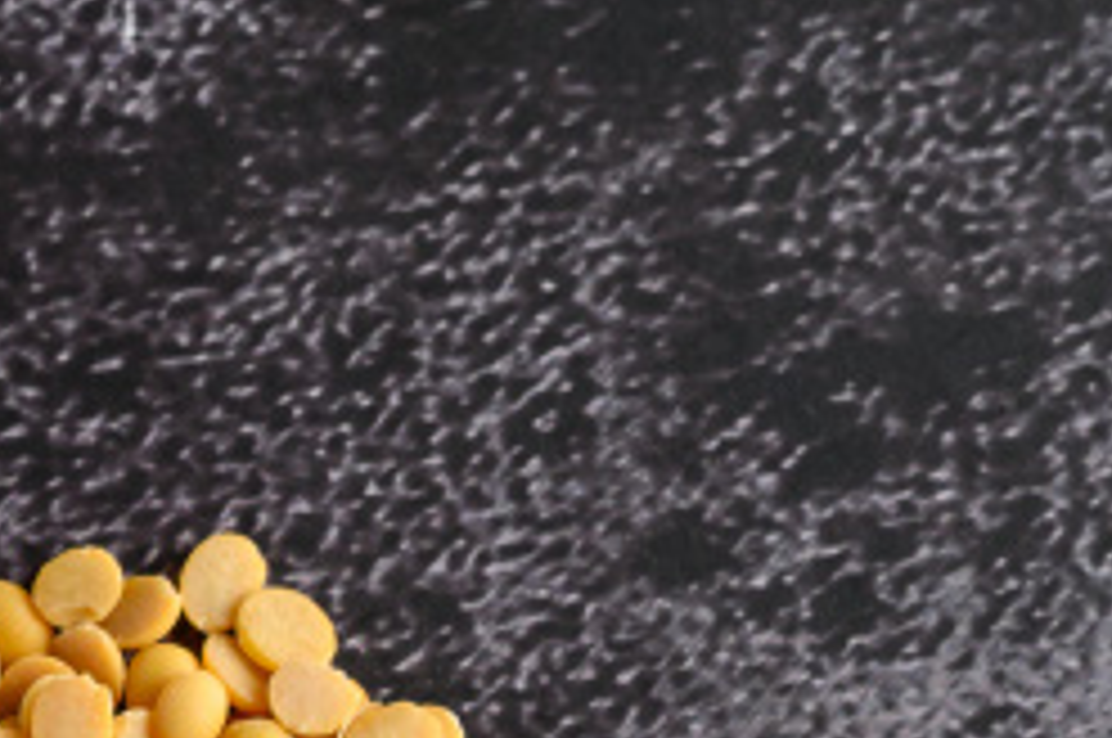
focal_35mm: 219
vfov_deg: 6.2
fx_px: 6756
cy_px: 695
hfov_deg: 9.0
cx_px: -882
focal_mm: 60
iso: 100
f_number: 8
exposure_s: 1/125
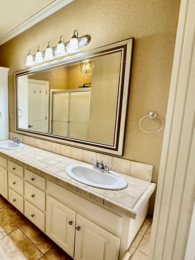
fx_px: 150
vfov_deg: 81.7
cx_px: 11
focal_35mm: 20
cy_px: 125
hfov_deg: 54.9
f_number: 2.2
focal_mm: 2.22
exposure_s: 1/120
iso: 250
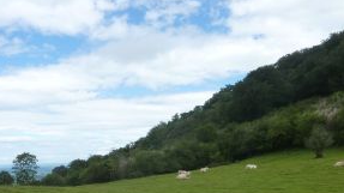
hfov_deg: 52.7
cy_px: 175
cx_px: 156
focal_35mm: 38
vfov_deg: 29.8
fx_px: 346
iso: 125
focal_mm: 4.1
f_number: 4
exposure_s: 1/500
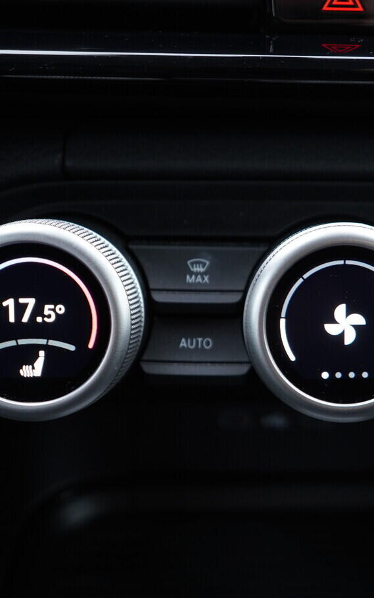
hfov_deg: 22.0
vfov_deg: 35.1
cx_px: 305
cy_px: 289
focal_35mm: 58
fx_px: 946
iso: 250
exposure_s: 1/40
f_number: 2.8
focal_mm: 24
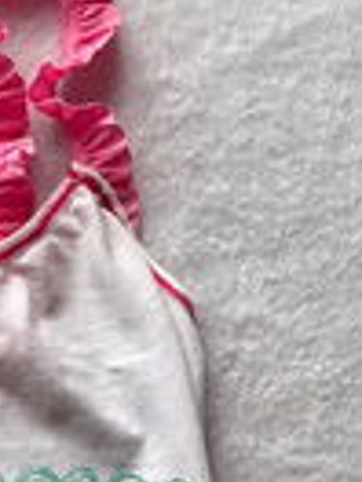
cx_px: -234
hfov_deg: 13.1
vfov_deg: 17.4
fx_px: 1464
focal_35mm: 105
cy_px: 648
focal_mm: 5.1
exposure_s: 1/397
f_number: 1.6
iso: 50
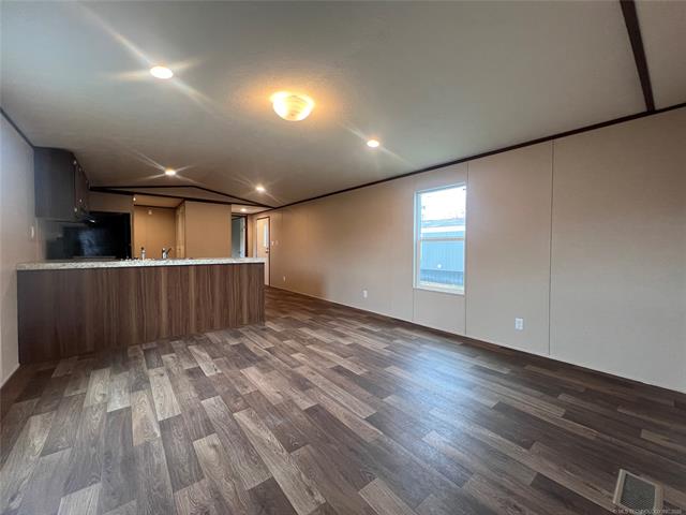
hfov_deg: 106.2
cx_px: 343
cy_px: 258
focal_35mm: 13
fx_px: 258
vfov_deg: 89.9
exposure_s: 1/120
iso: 160
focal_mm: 1.57
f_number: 1.8
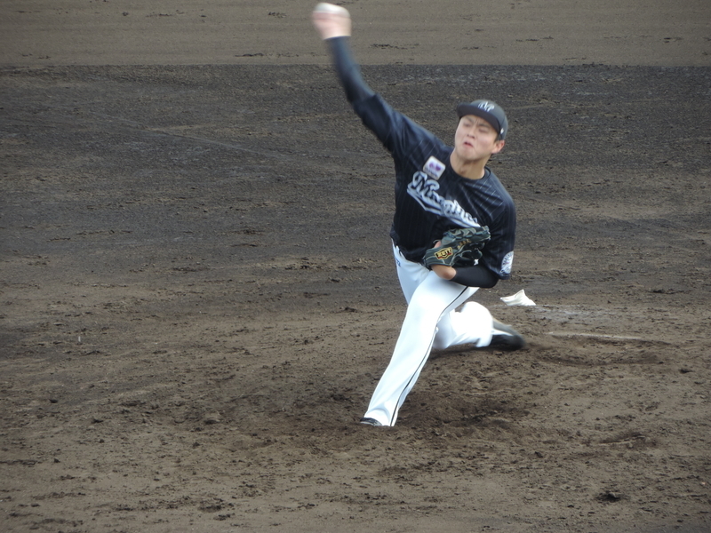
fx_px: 11297
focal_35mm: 550
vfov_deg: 2.7
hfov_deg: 3.6
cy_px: 266
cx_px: 356
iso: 160
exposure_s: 1/250
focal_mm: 98.1
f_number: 4.9
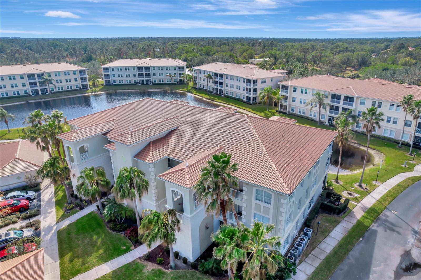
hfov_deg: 78.6
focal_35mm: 22
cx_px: 210
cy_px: 140
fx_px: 257
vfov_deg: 57.2
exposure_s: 1/1500
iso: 120
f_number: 2.8
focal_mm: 8.38
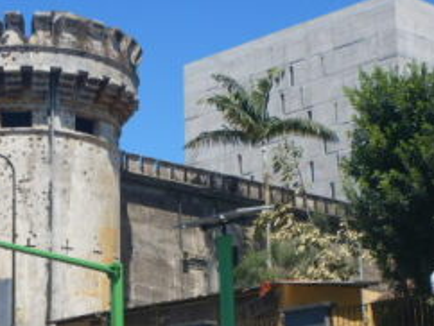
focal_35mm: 99
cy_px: 236
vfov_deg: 14.9
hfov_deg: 19.6
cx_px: 88
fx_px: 1242
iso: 125
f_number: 4.3
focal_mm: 8.5
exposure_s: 1/800
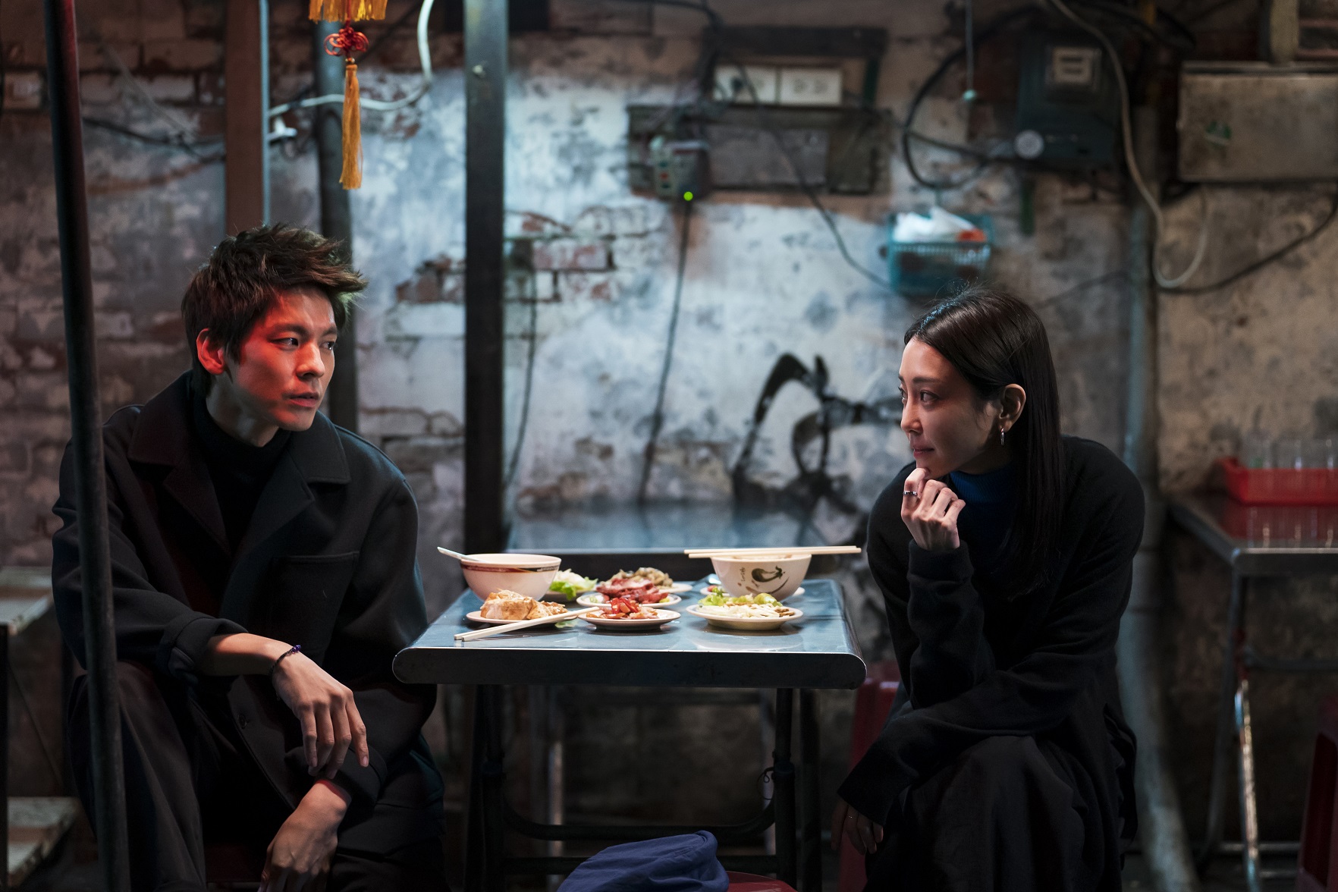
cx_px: 669
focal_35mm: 80
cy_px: 446
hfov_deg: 25.4
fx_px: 2973
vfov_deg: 17.1
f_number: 2.5
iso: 3200
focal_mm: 80
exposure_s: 1/125
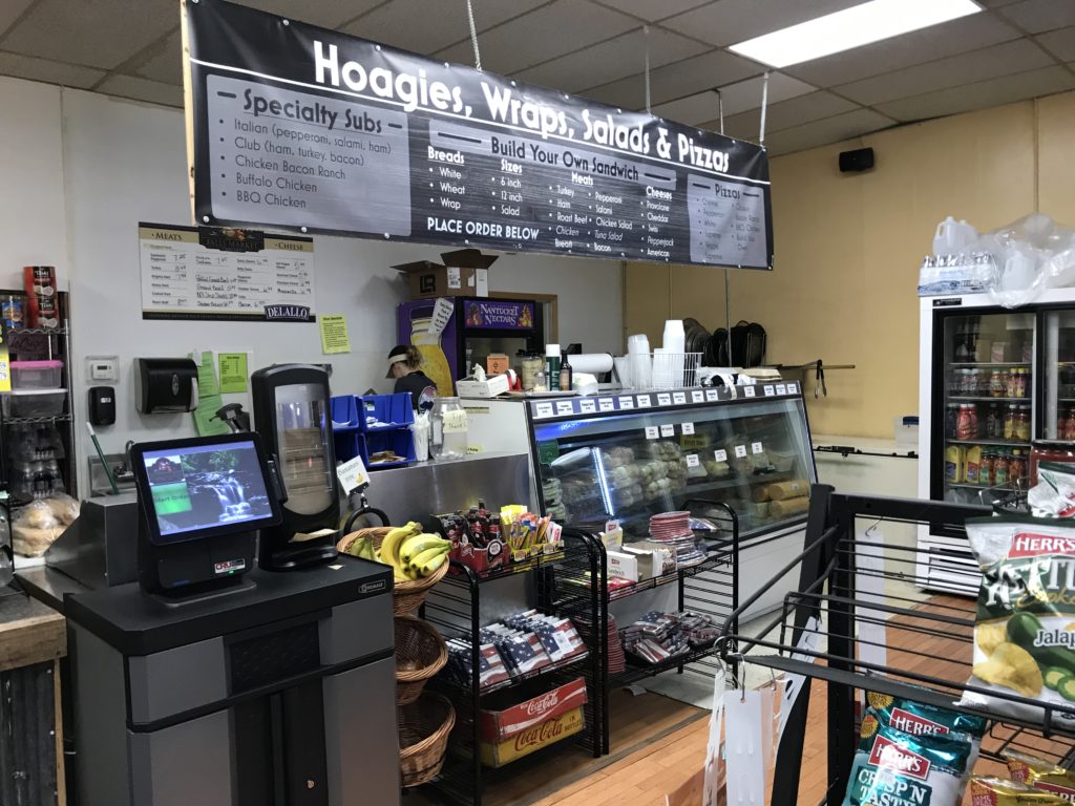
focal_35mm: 28
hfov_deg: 63.4
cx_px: 538
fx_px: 870
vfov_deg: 49.7
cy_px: 403
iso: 40
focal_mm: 3.99
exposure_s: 1/24
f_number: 1.8
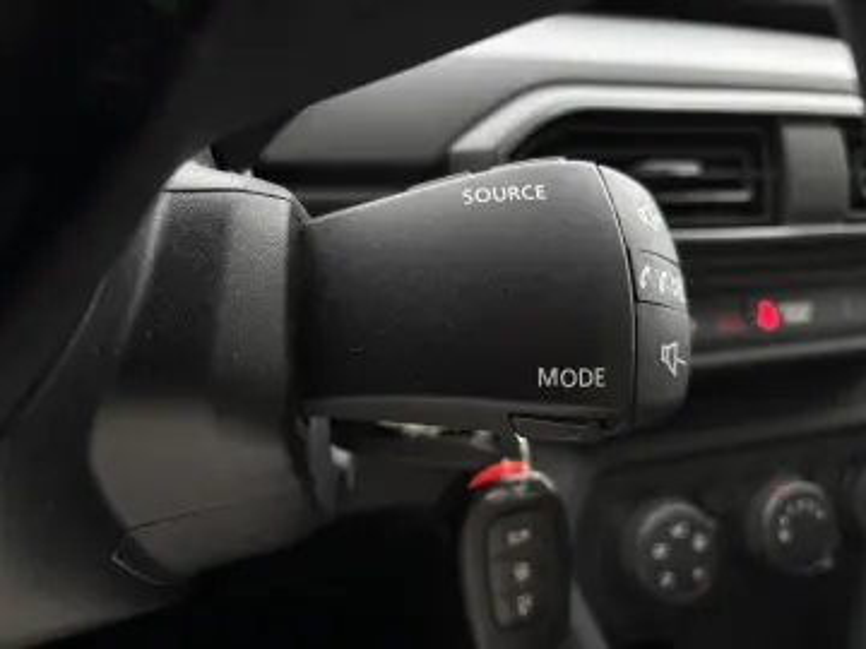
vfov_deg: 53.1
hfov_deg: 67.3
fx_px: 650
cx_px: 433
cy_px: 324
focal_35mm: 26
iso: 50
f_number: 1.6
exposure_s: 1/179
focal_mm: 5.96
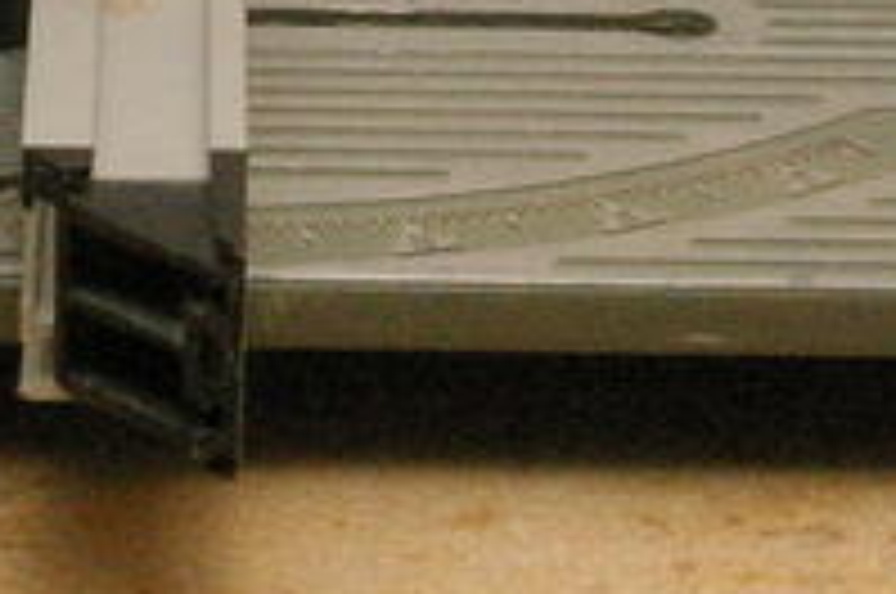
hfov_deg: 9.1
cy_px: -155
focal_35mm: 226
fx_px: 5616
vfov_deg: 6.0
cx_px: 95
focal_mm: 24
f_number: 22
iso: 1600
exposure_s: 1/180
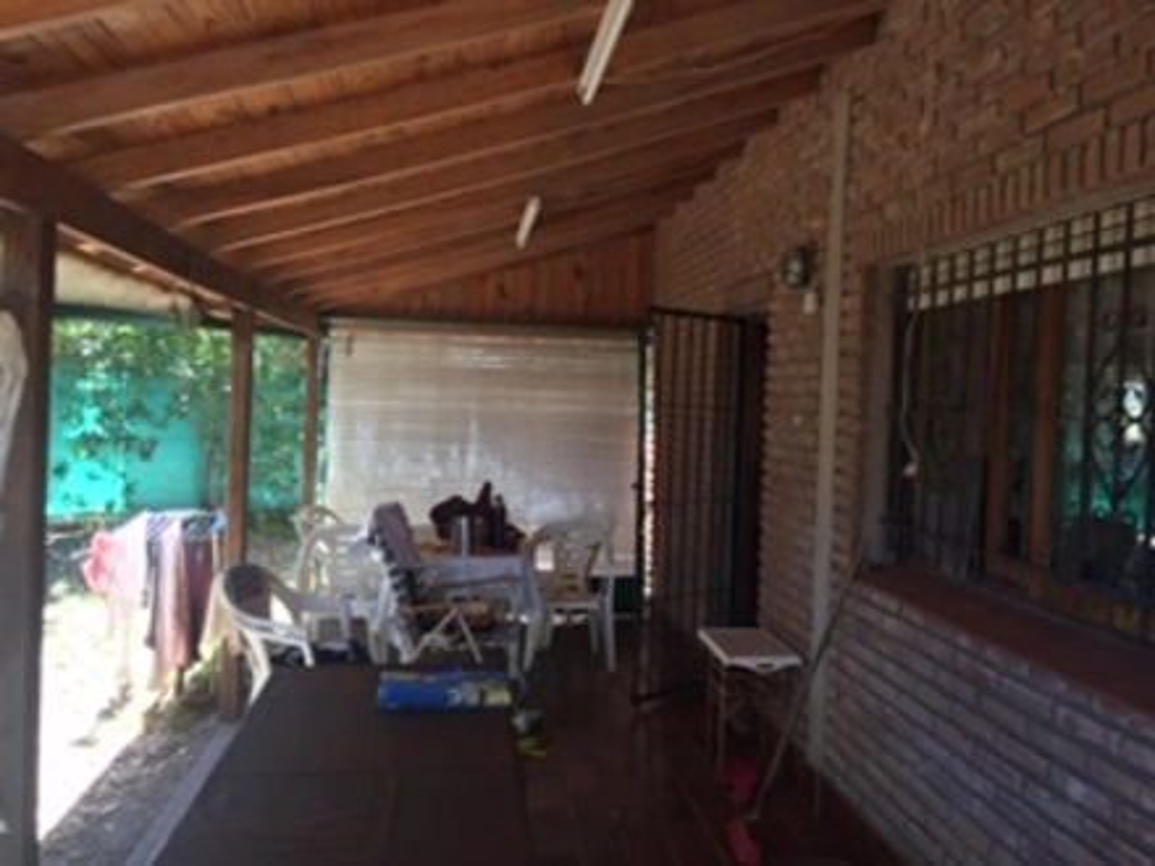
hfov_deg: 61.7
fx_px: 968
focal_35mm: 29
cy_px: 433
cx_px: 578
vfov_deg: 48.2
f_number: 2.2
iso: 32
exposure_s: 1/50
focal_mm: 4.15
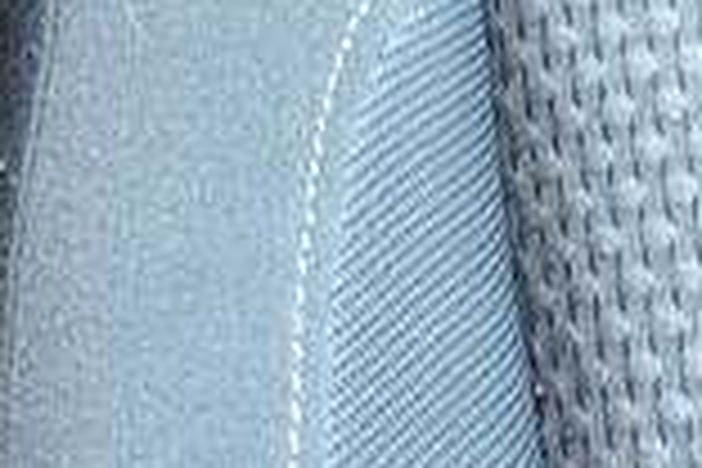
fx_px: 7058
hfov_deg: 5.5
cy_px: -958
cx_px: -896
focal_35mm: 362
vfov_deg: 3.7
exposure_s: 1/8
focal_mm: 55
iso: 500
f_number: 4
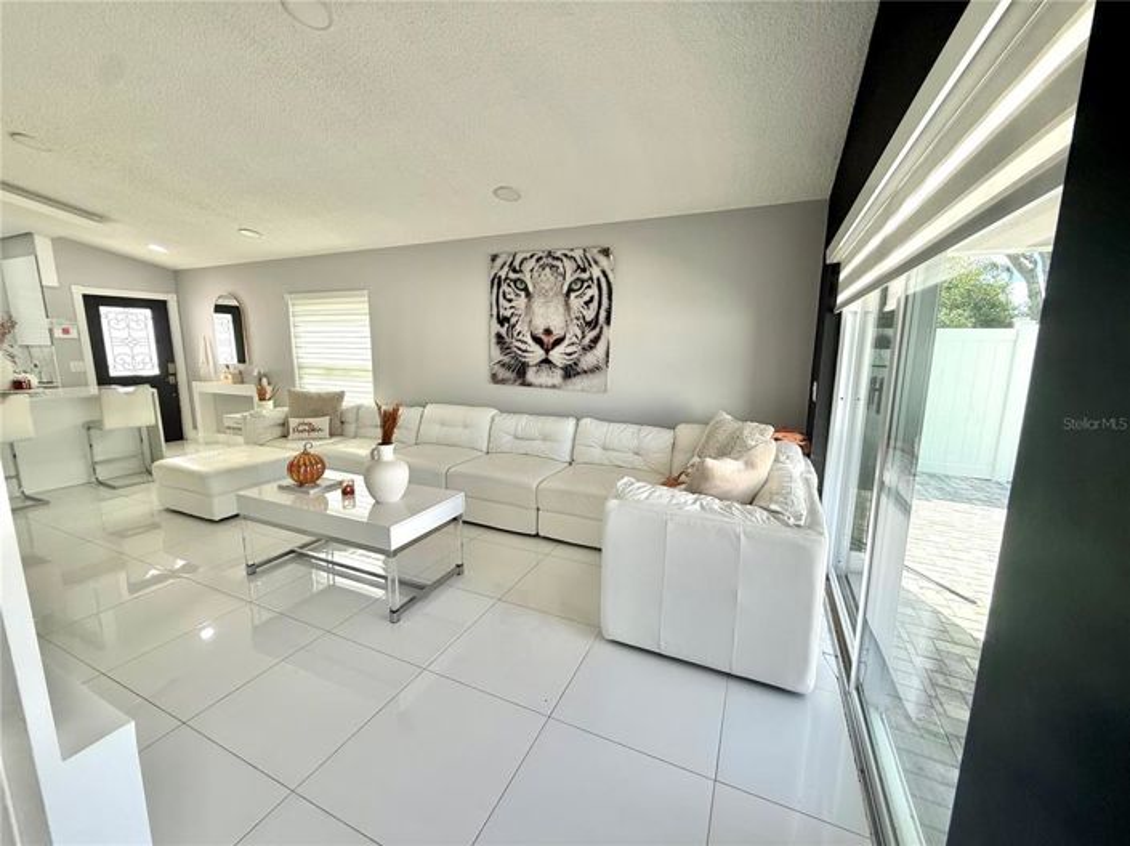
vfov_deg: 85.6
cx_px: 565
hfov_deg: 102.1
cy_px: 423
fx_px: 457
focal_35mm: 14
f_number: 2.2
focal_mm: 2.22
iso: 100
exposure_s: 1/120
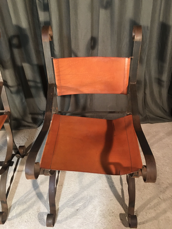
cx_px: 86
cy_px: 114
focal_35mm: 29
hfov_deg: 48.2
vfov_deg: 61.7
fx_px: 192
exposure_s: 1/8
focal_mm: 4.15
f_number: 2.2
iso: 125
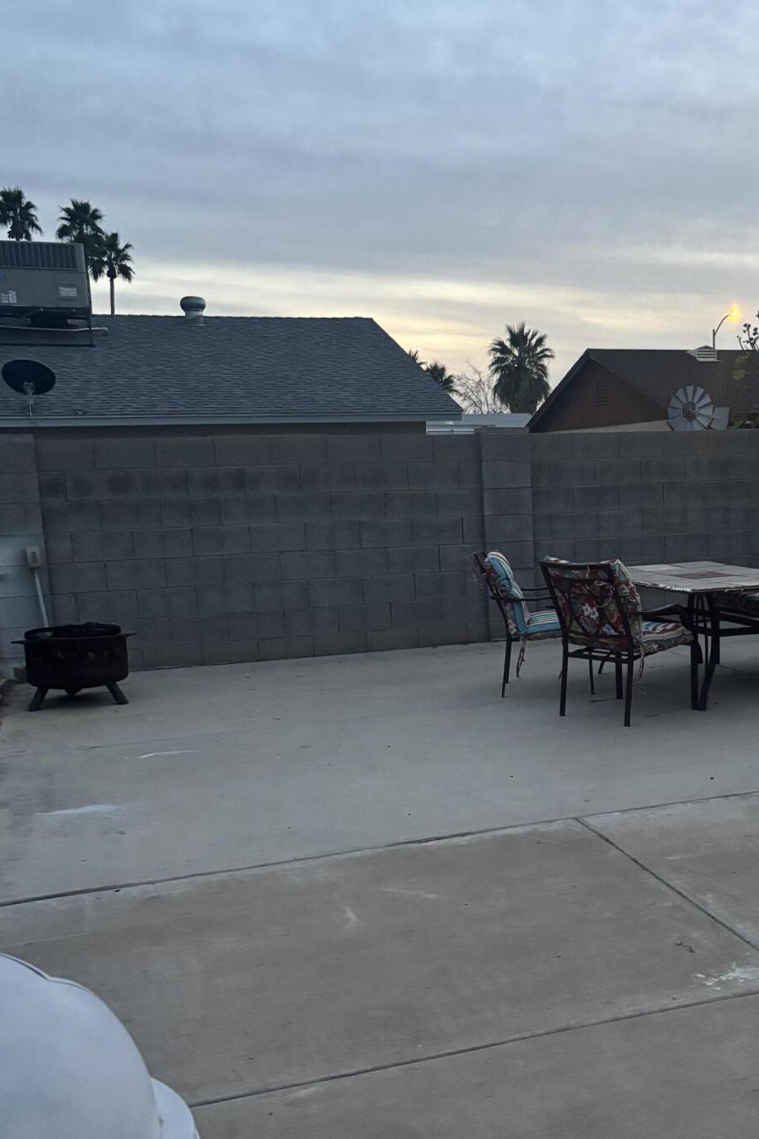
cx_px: 571
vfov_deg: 48.2
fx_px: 1265
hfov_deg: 32.7
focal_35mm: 40
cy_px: 682
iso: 640
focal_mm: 5.96
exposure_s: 1/40
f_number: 1.6
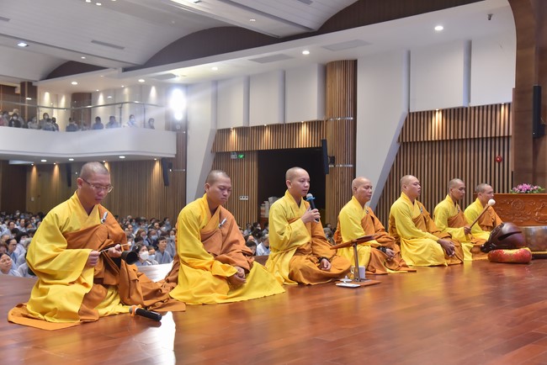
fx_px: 669
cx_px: 274
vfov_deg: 30.5
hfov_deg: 44.5
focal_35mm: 44
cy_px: 182
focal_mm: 44
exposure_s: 1/160
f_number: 5
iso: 2000
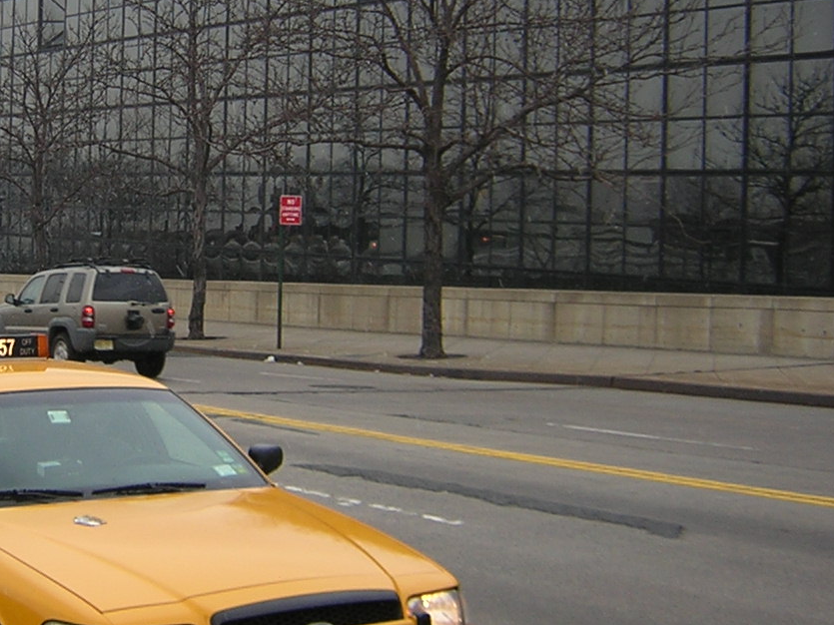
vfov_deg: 21.1
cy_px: 147
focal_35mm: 69
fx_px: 1662
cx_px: 95
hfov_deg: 27.2
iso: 100
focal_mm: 4.7
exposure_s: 1/118
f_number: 2.6
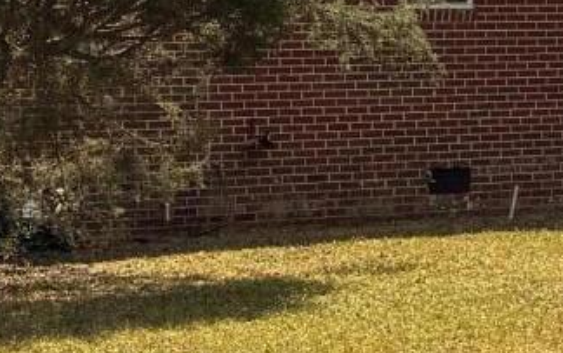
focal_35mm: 157
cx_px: 269
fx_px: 2411
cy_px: -92
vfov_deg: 8.3
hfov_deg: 13.3
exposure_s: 1/4310
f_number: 1.78
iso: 80
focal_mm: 6.76
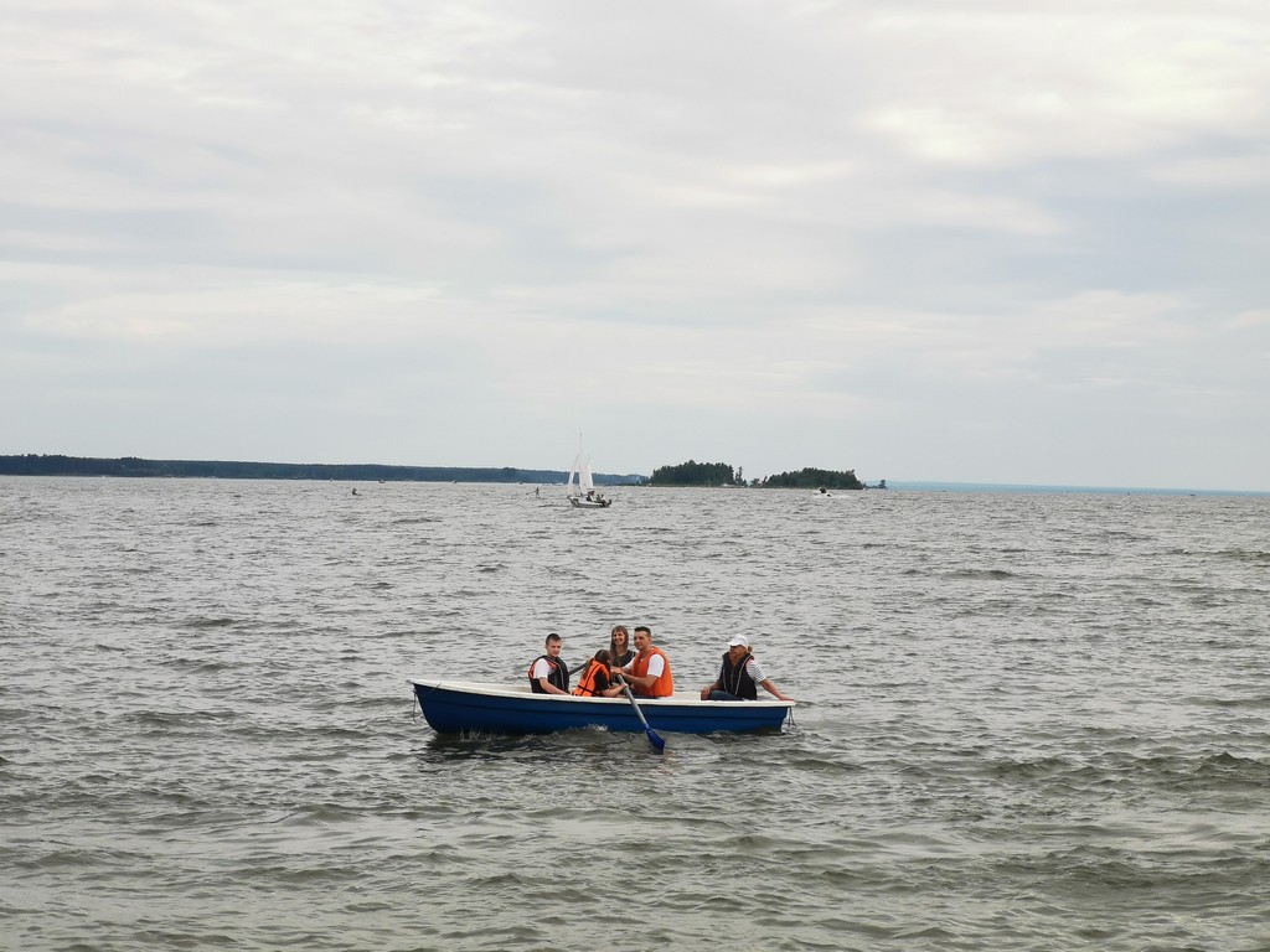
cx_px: 635
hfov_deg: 25.0
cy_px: 476
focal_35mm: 78
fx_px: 2862
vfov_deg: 18.9
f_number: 2.4
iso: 50
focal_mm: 7.48
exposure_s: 1/291
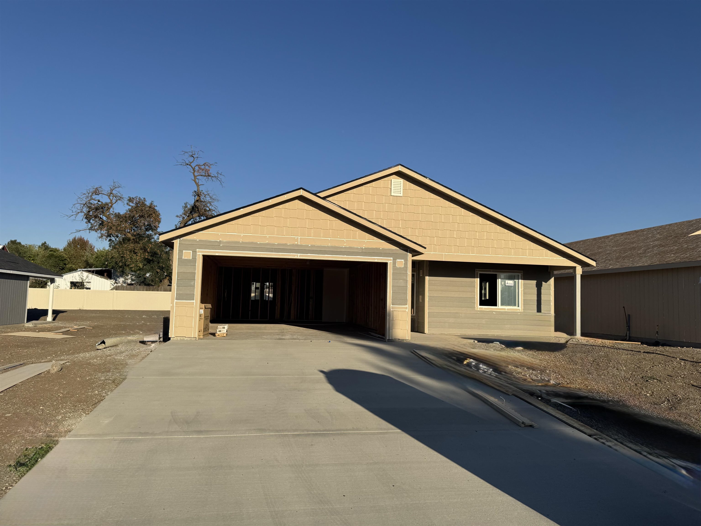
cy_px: 263
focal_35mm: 24
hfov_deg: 71.6
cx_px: 350
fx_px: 486
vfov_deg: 56.8
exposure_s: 1/5814
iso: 80
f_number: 1.78
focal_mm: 6.76
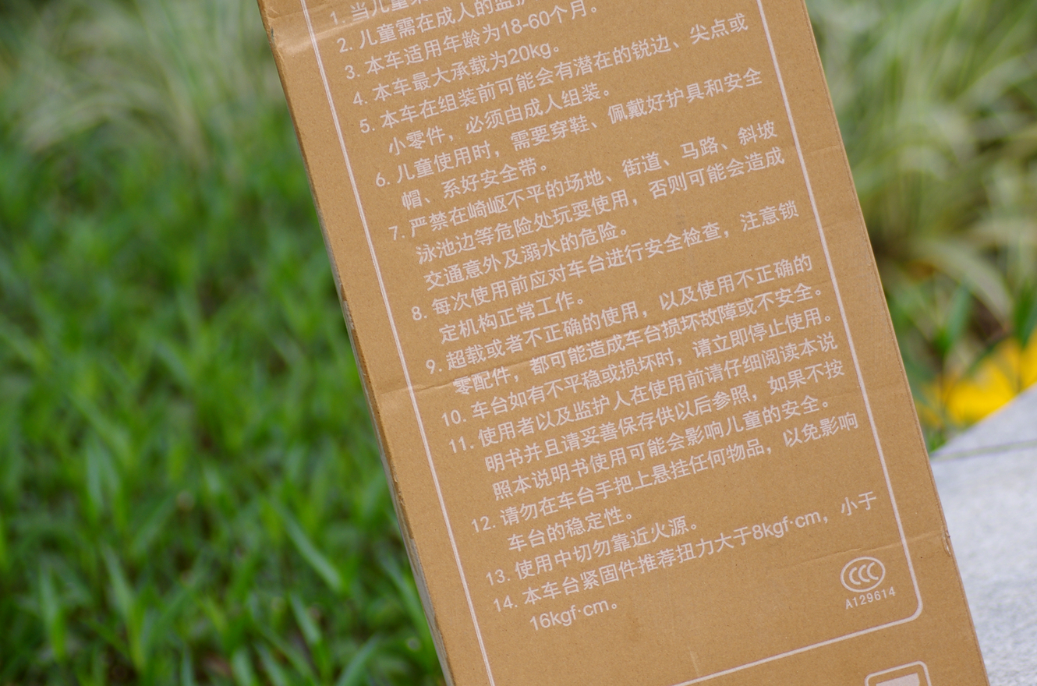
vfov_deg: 6.7
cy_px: 171
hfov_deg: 10.2
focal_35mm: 203
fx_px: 5834
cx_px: 611
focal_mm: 90
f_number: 3.5
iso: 100
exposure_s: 1/320
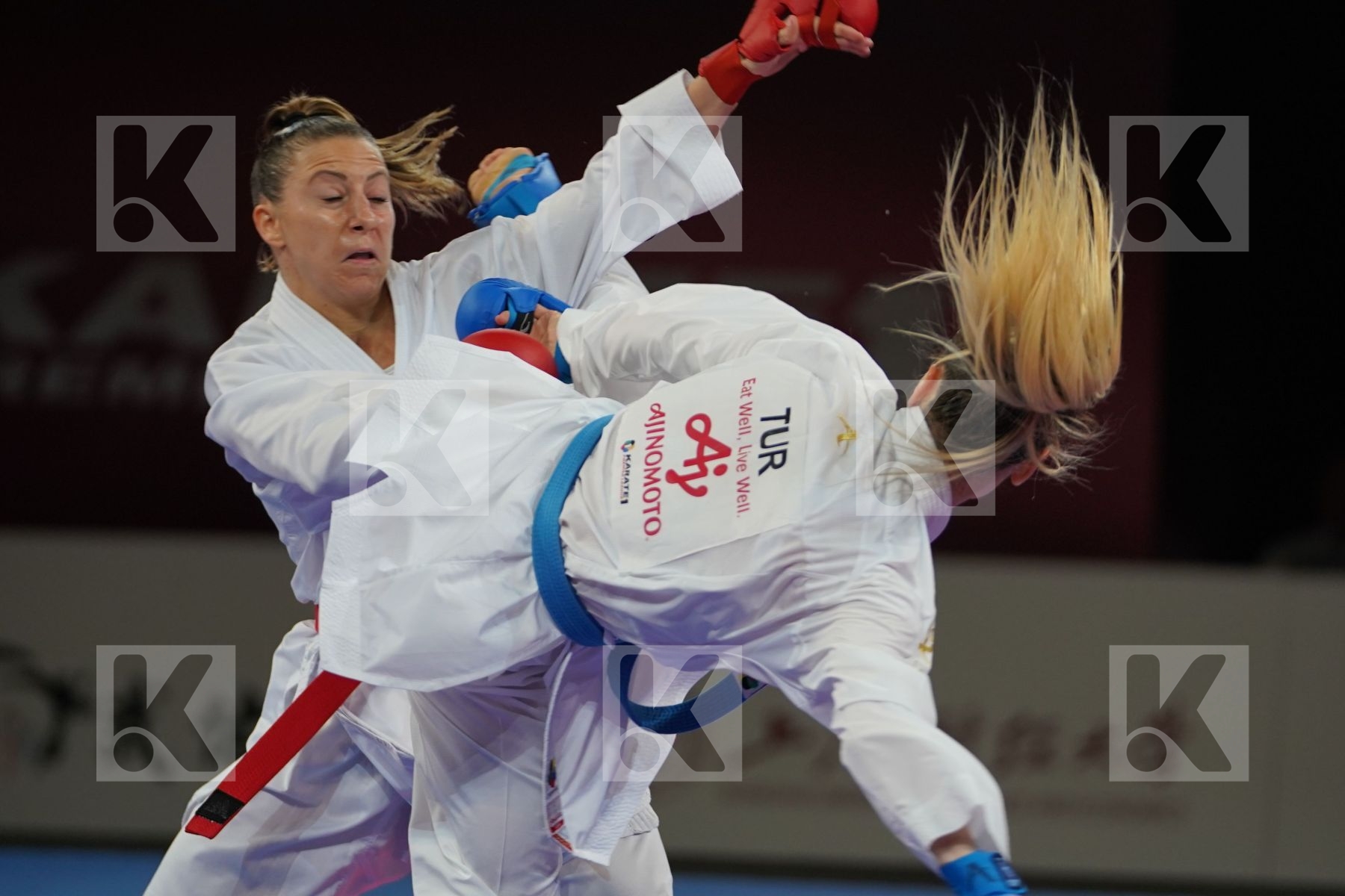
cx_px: 672
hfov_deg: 8.2
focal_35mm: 250
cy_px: 448
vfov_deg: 5.5
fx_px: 9340
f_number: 2.8
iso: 1000
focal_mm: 167
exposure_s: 1/1000
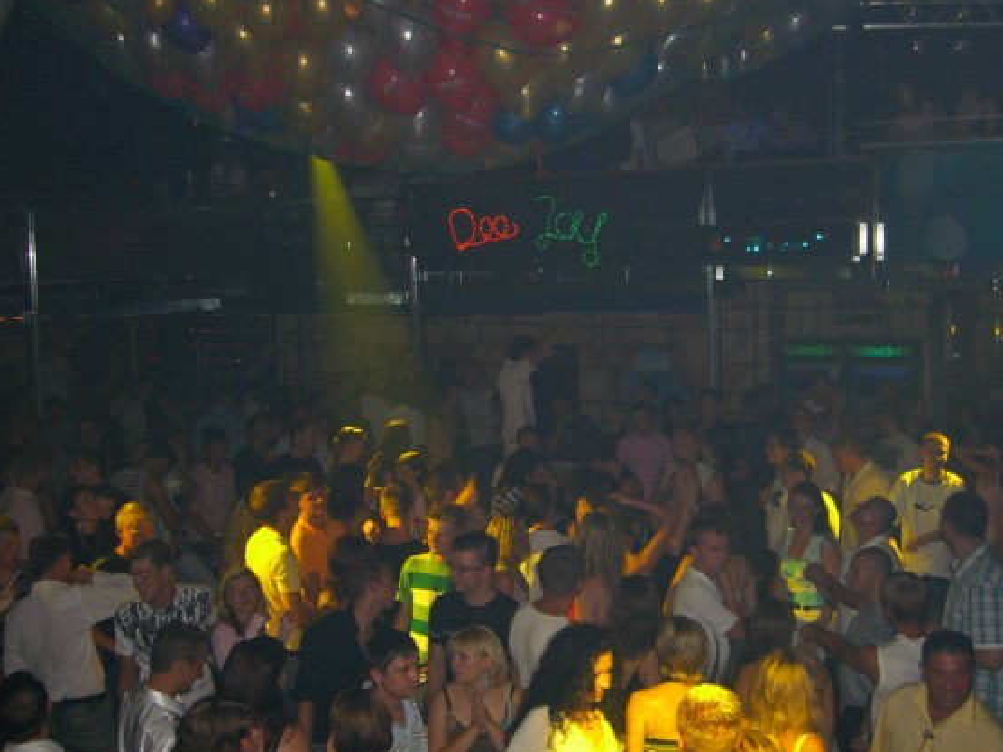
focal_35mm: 41
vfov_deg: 35.1
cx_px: 536
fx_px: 1188
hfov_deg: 45.7
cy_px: 373
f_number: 2.8
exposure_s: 1/60
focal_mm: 7.9
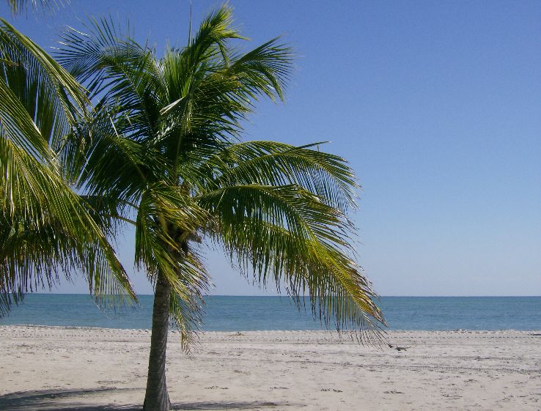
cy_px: 206
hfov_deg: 34.2
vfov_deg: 26.3
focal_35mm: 56
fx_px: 879
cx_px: 270
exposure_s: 1/1211
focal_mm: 9.3
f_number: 5.6
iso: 100
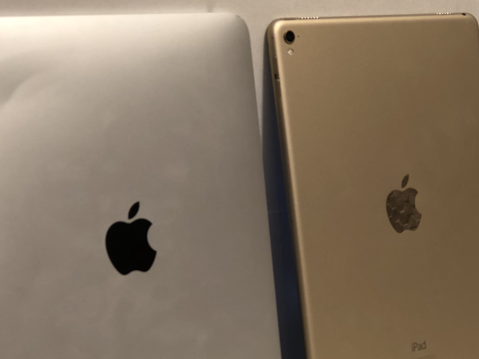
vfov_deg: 14.9
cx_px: 270
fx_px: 1370
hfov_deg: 19.8
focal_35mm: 99
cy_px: 228
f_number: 2.8
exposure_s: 1/33
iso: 100
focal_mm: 6.6
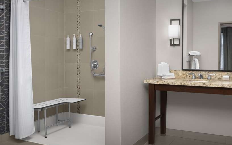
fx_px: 234
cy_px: 64
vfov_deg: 34.4
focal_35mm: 37
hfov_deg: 52.3
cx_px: 141
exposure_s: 1/250
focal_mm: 29
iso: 400
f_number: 11
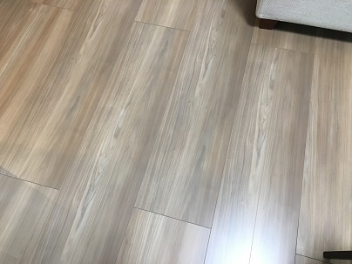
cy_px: 132
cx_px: 176
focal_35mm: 29
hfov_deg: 61.7
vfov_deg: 48.2
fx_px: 295
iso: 125
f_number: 2.2
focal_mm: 4.15
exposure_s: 1/30
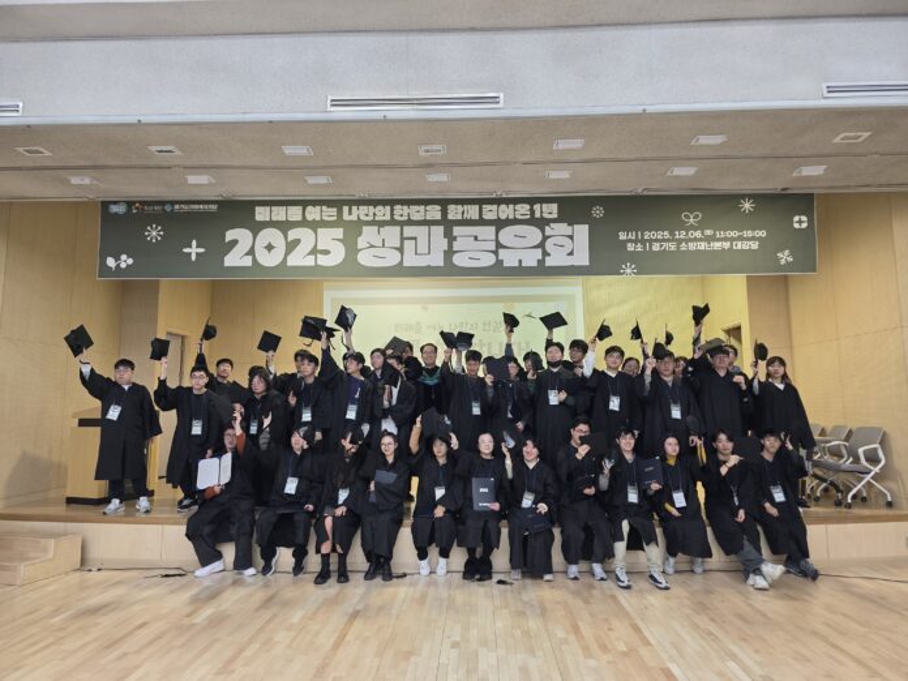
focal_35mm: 23
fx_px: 603
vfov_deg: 58.9
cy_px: 340
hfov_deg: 73.9
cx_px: 454
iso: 160
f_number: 1.7
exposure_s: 1/120
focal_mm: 6.3
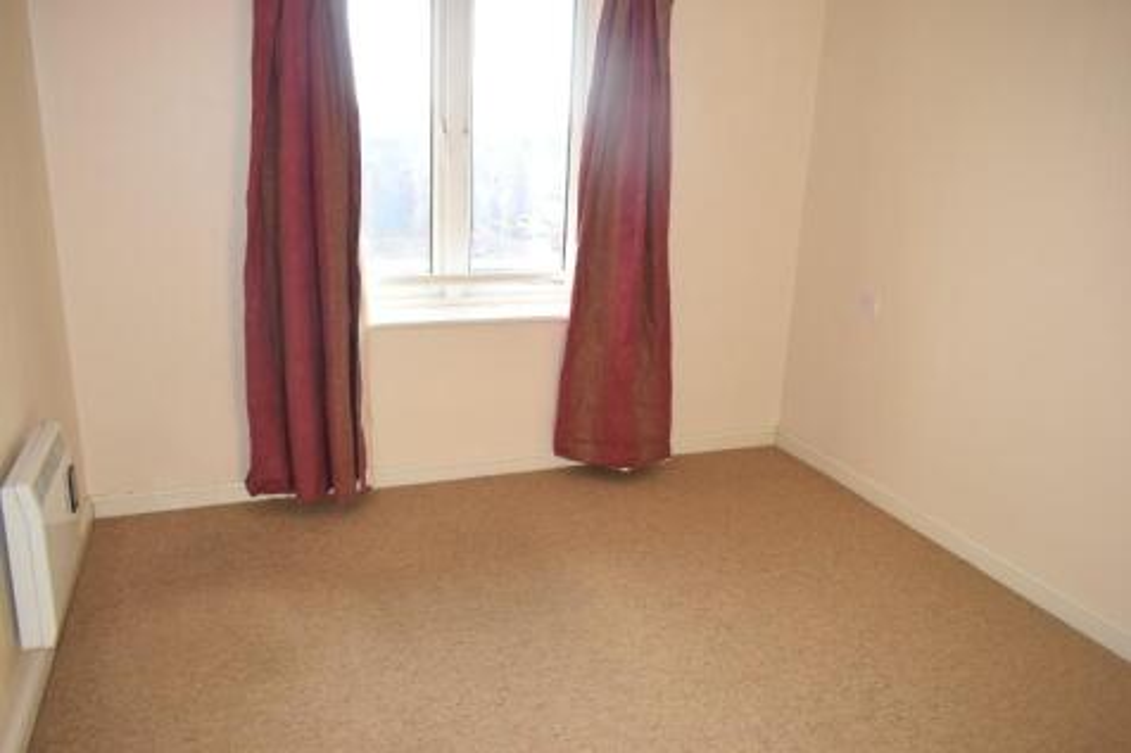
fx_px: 848
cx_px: 566
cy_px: 376
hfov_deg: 67.4
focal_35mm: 27
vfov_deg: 47.9
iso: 500
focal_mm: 18
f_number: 5.6
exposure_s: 1/125
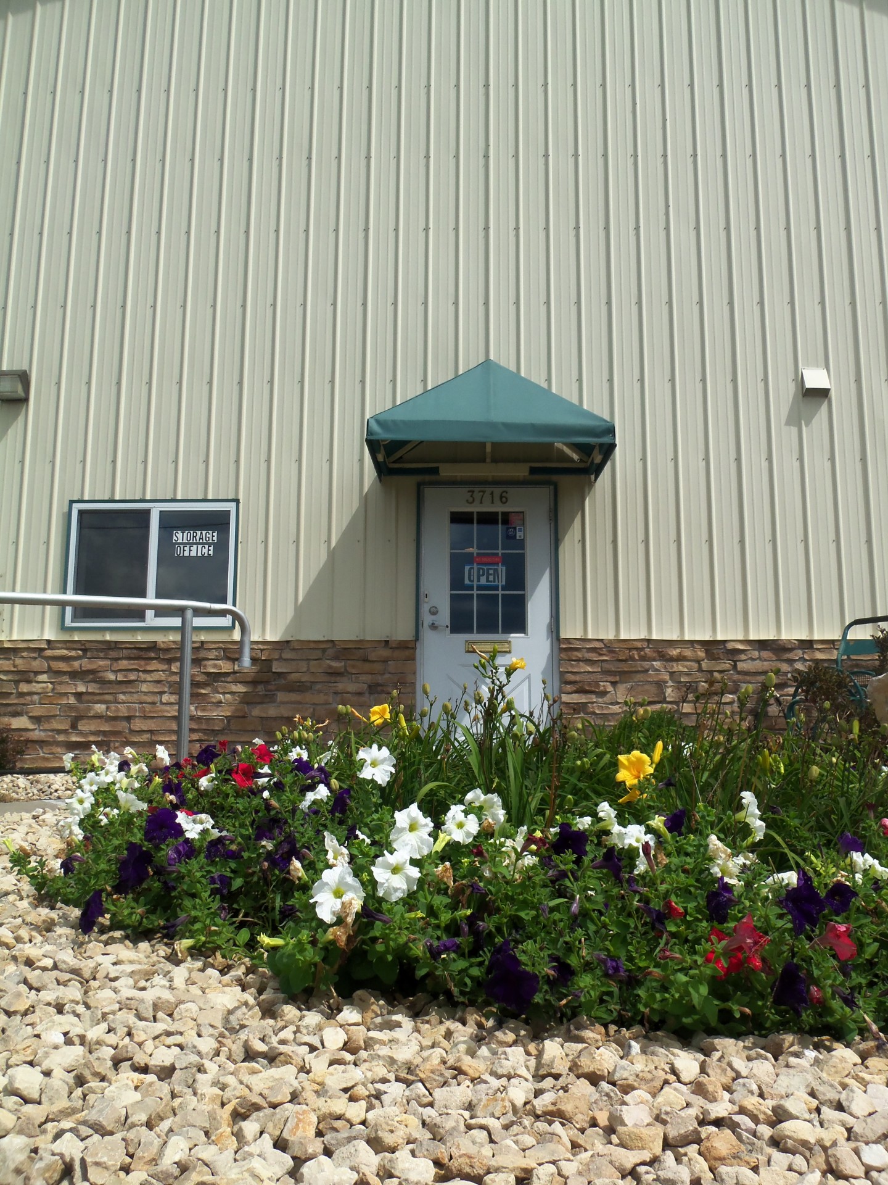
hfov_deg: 48.2
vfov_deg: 61.7
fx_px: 992
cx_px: 444
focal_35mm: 29
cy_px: 592
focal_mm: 5.2
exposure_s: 1/200
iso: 80
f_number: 8.6
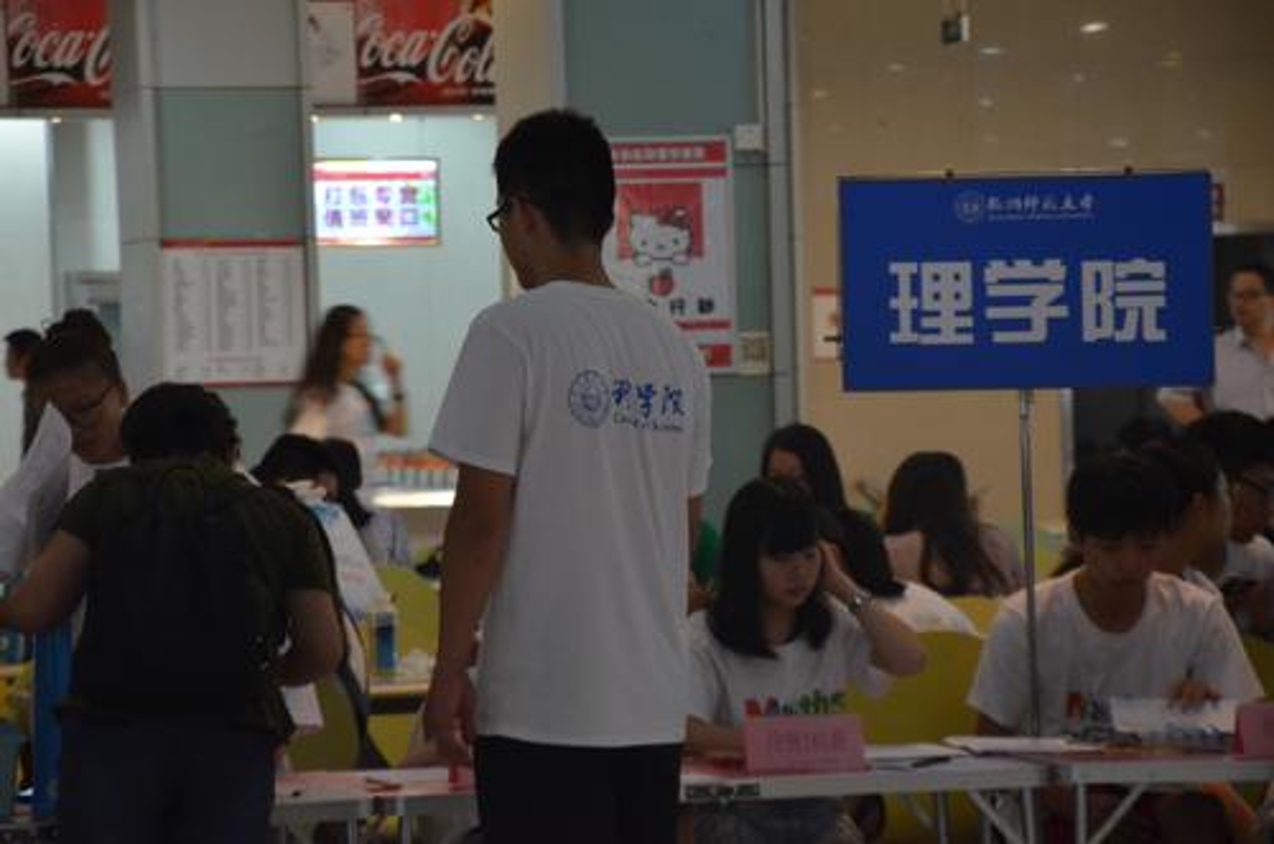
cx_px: 637
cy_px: 422
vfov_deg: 8.7
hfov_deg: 13.1
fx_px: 5561
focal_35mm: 158
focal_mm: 105
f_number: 8
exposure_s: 1/25
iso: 2000
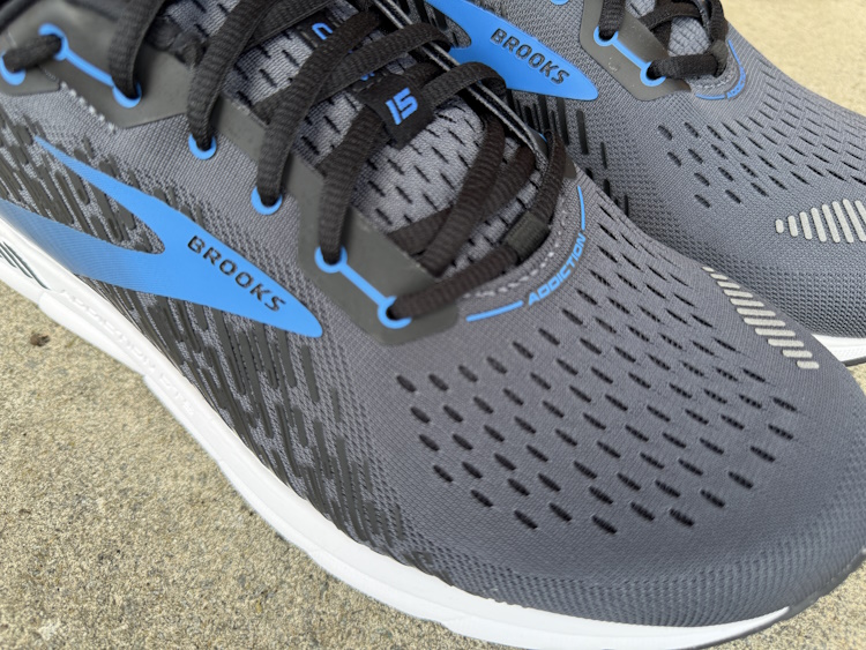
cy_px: 325
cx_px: 433
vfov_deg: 56.8
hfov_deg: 71.6
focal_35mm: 24
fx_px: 601
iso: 100
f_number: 1.78
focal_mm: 6.76
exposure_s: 1/410
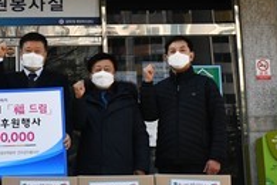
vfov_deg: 16.4
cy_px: 132
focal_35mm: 83
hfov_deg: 23.9
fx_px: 639
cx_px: 37
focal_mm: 27
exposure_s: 1/800
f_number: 14
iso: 3200
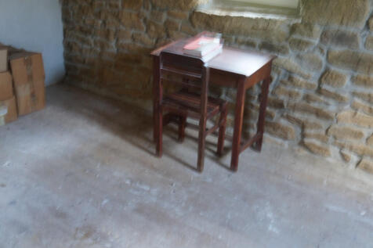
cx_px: 186
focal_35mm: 36
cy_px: 124
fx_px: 373
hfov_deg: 53.1
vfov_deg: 36.8
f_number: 4
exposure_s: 1/2
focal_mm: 24
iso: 200
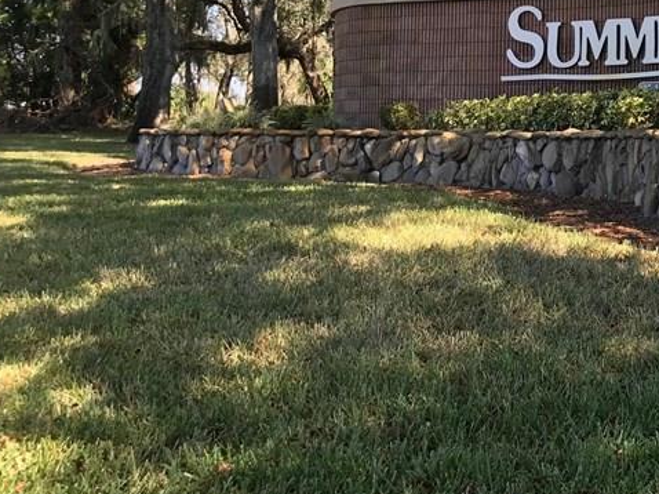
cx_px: 688
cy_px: 117
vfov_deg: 24.1
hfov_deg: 29.6
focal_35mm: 60
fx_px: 1142
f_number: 1.8
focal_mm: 3.99
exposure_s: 1/409
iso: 20
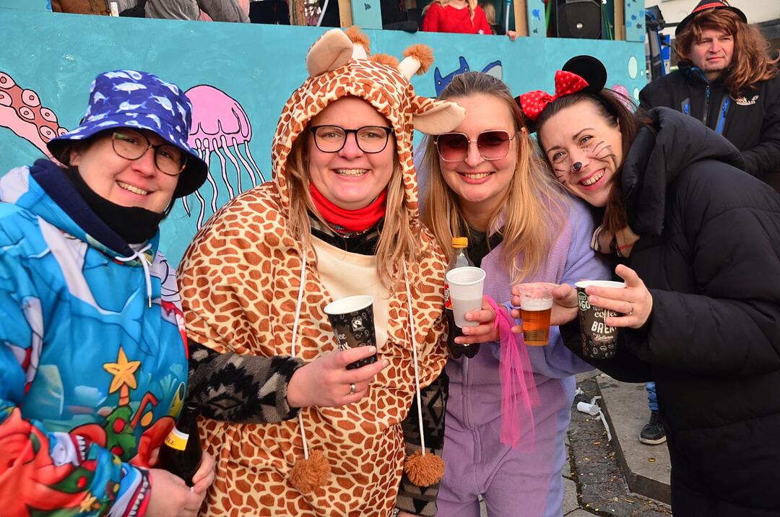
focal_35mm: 38
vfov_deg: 35.4
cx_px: 390
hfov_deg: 51.4
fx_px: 811
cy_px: 258
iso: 400
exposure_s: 1/250
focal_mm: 25
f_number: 5.6
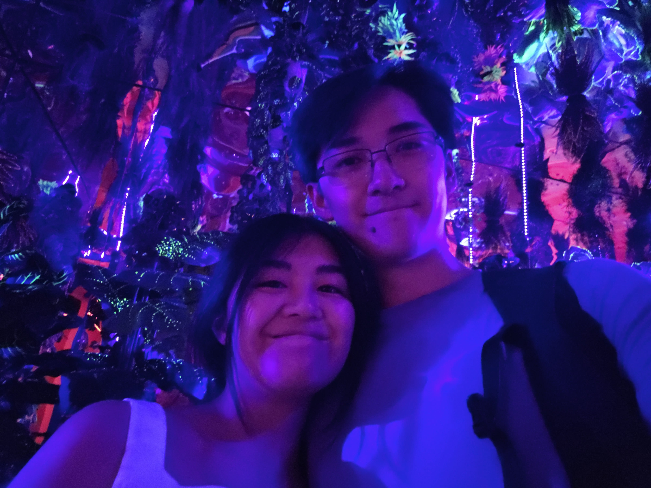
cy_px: 244
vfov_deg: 54.9
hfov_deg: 69.4
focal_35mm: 25
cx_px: 326
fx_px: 470
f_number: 2.2
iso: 3200
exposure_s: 1/12
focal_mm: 3.3
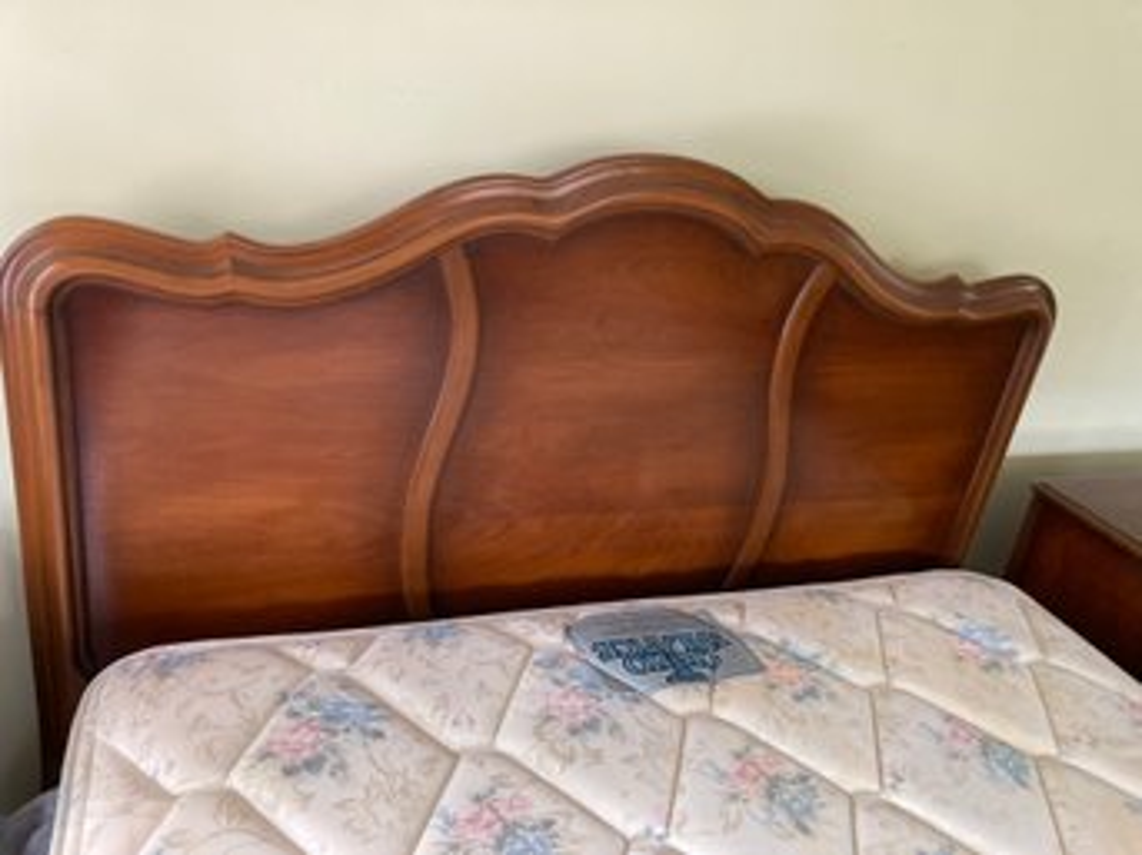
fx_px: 923
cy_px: 428
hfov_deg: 63.5
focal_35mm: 28
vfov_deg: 49.7
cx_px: 571
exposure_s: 1/60
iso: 250
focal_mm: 3.99
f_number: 1.8
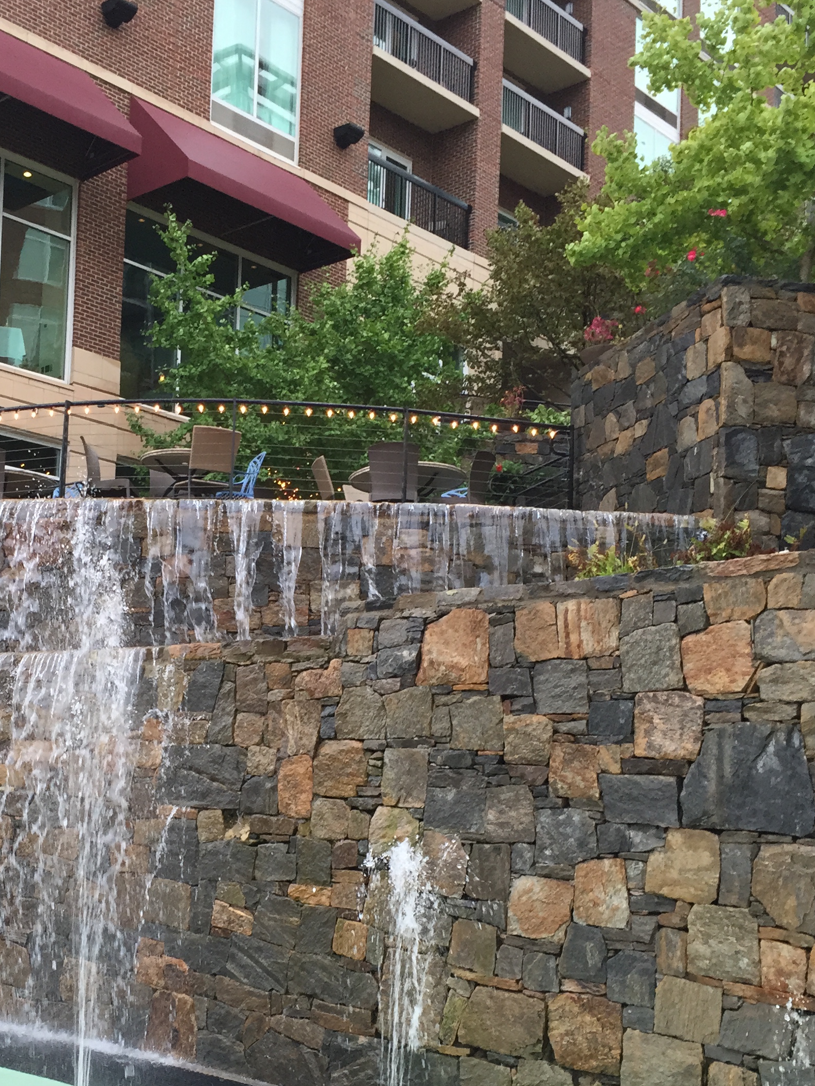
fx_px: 1412
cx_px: 222
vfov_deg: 41.7
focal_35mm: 45
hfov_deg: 31.7
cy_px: 688
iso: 32
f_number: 2.2
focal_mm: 4.15
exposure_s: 1/40
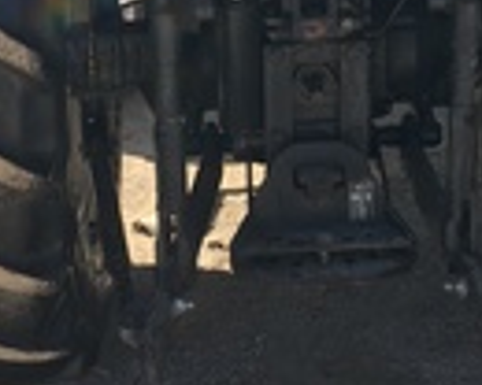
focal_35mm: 90
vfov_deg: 16.4
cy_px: -67
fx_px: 1284
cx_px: 306
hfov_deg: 21.2
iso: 25
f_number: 2.2
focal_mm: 4.15
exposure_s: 1/855
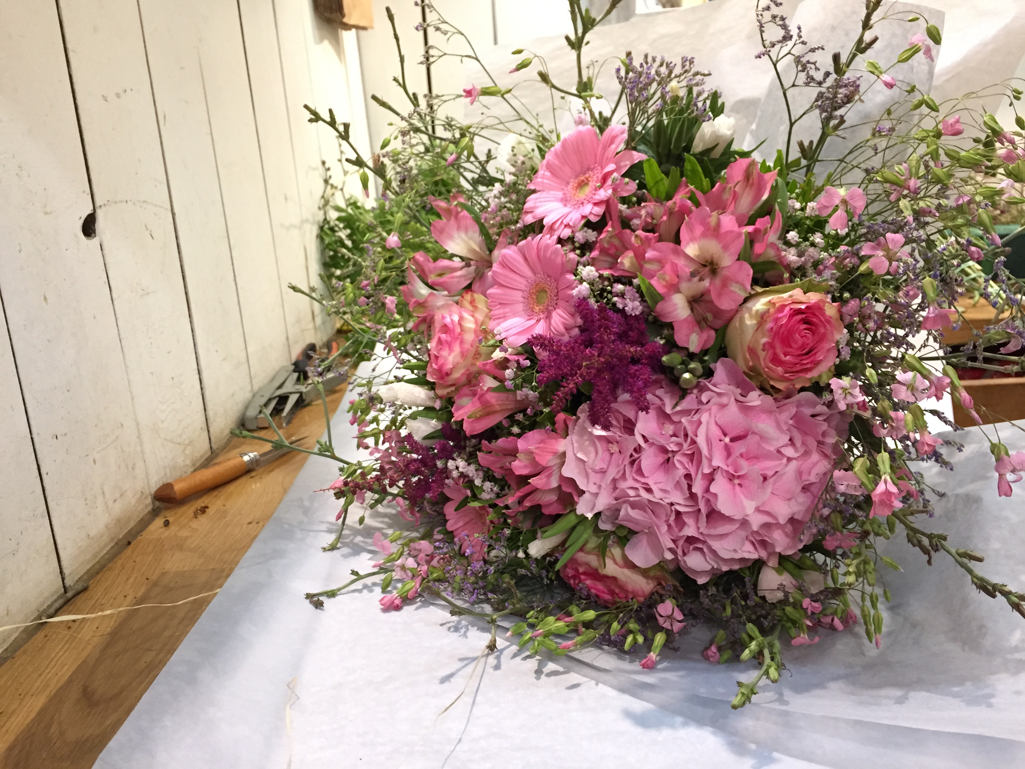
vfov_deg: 48.2
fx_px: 859
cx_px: 512
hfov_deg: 61.7
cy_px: 384
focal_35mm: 29
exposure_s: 1/33
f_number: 2.2
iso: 200
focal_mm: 4.15
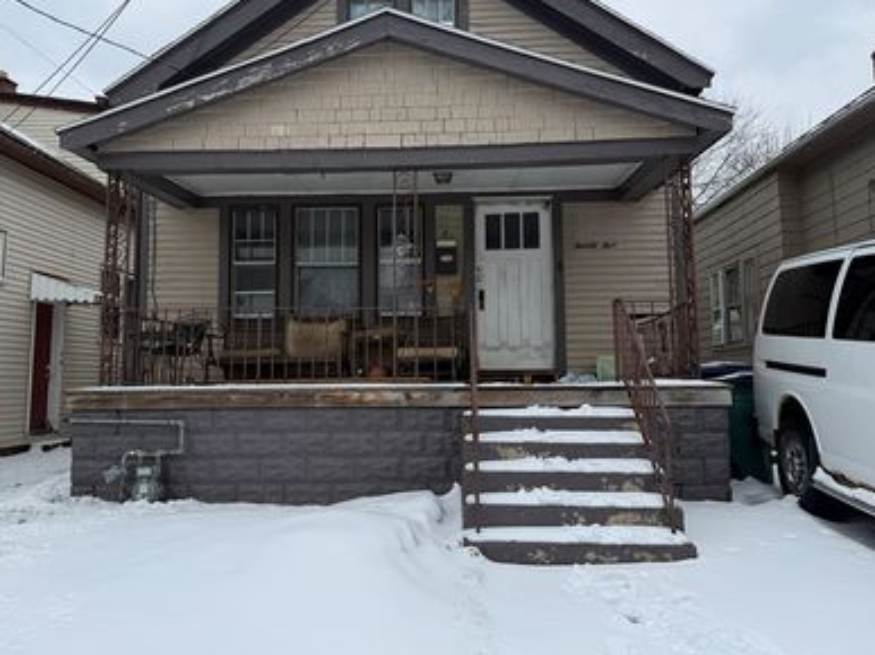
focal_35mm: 31
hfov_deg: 58.3
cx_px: 402
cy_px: 292
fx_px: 783
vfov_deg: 45.4
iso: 80
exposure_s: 1/3759
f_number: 1.78
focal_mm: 6.76
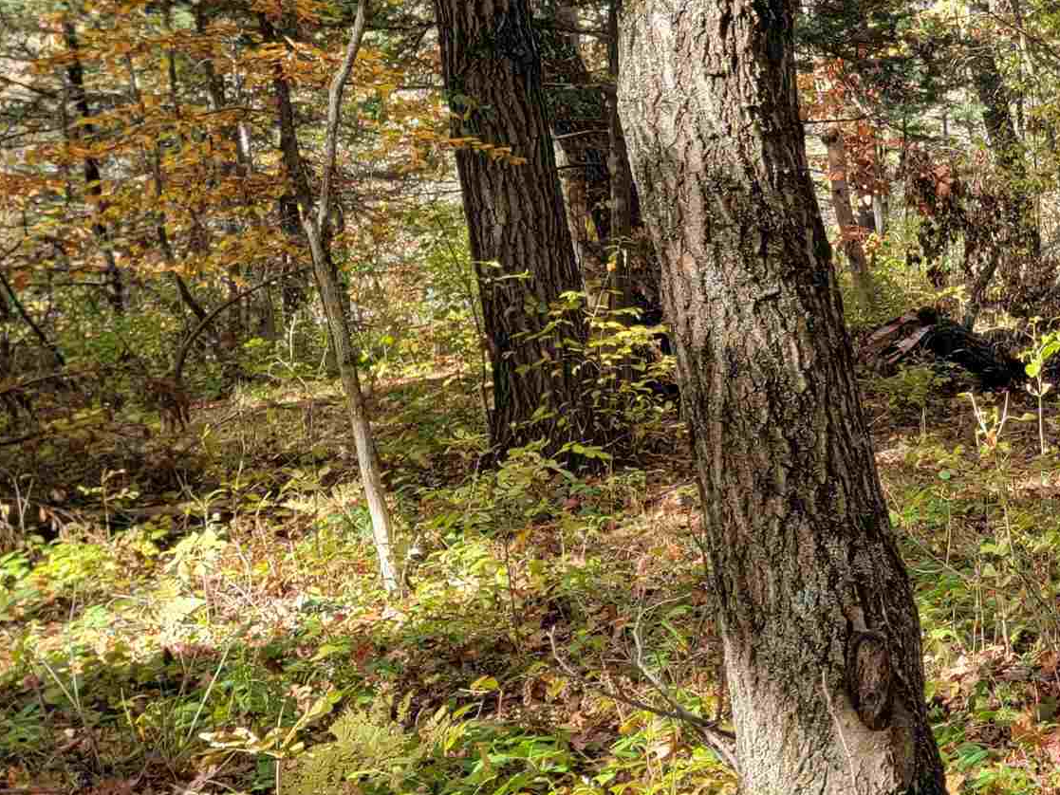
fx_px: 2021
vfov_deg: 22.2
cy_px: 256
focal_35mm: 66
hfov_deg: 26.1
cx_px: 1284
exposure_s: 1/120
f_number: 1.8
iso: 20
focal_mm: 6.7
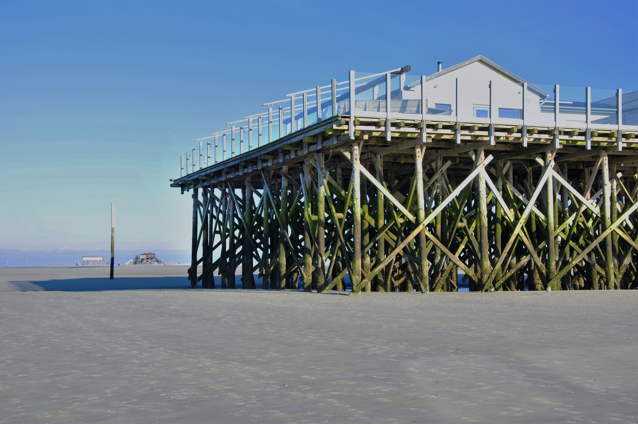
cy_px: 212
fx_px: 903
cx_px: 319
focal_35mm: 51
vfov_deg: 26.4
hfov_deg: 38.9
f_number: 7.1
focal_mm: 34
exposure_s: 1/200
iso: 200
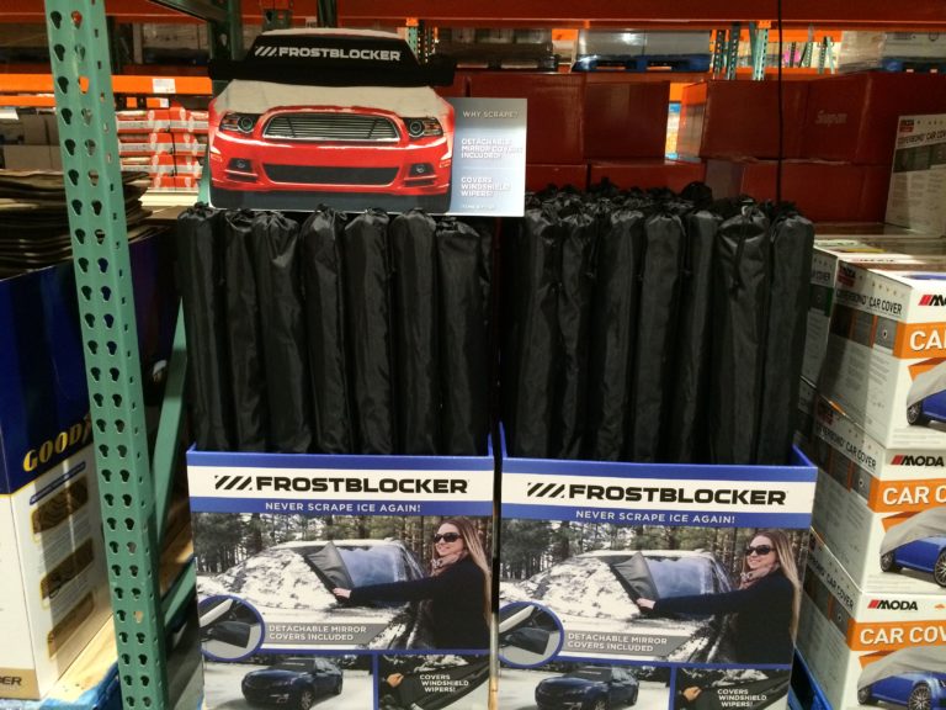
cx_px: 473
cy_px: 355
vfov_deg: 48.2
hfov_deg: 61.7
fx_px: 793
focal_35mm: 29
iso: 320
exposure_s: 1/30
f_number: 2.2
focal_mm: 4.15
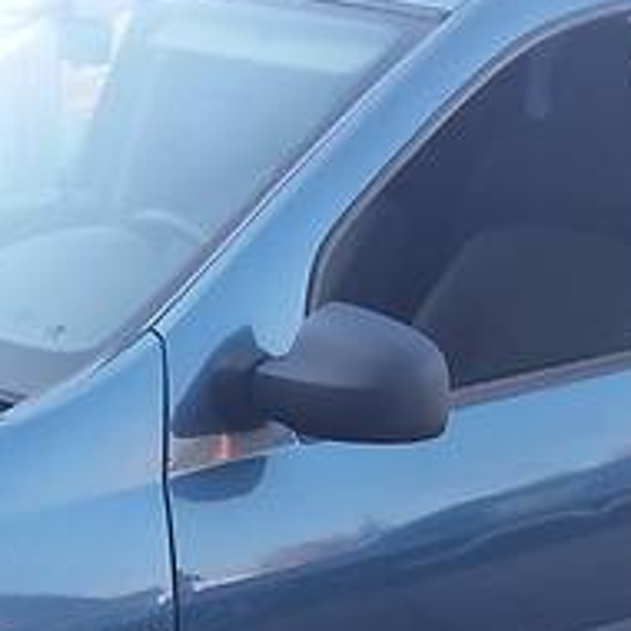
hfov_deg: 16.6
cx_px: 146
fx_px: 2145
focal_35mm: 104
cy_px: 604
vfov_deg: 16.4
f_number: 1.9
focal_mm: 3.7
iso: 64
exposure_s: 1/158
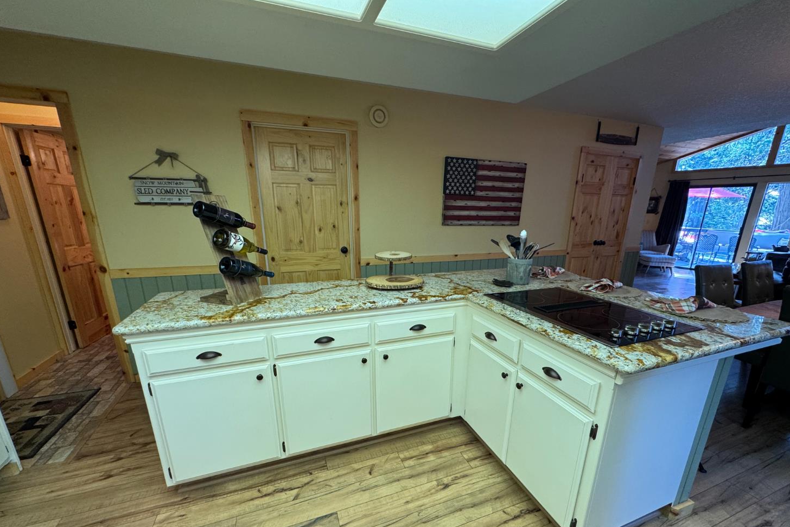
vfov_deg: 76.8
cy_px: 304
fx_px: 329
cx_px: 403
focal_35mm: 15
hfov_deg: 100.4
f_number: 2.2
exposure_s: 1/60
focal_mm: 2.22
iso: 200
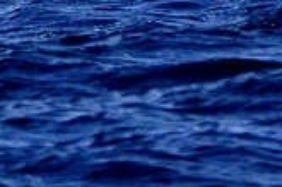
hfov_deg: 1.0
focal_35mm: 2001
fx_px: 15630
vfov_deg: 0.7
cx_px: -324
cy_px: -287
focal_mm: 220
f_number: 5.3
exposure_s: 1/8000
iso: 1600
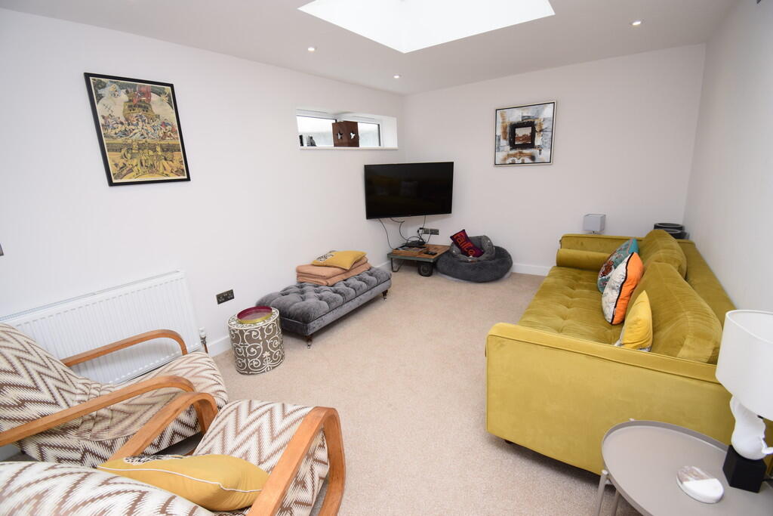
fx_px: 322
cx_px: 386
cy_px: 258
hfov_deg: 100.4
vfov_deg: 77.3
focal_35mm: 15
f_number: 5.6
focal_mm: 10
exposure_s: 1/125
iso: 400
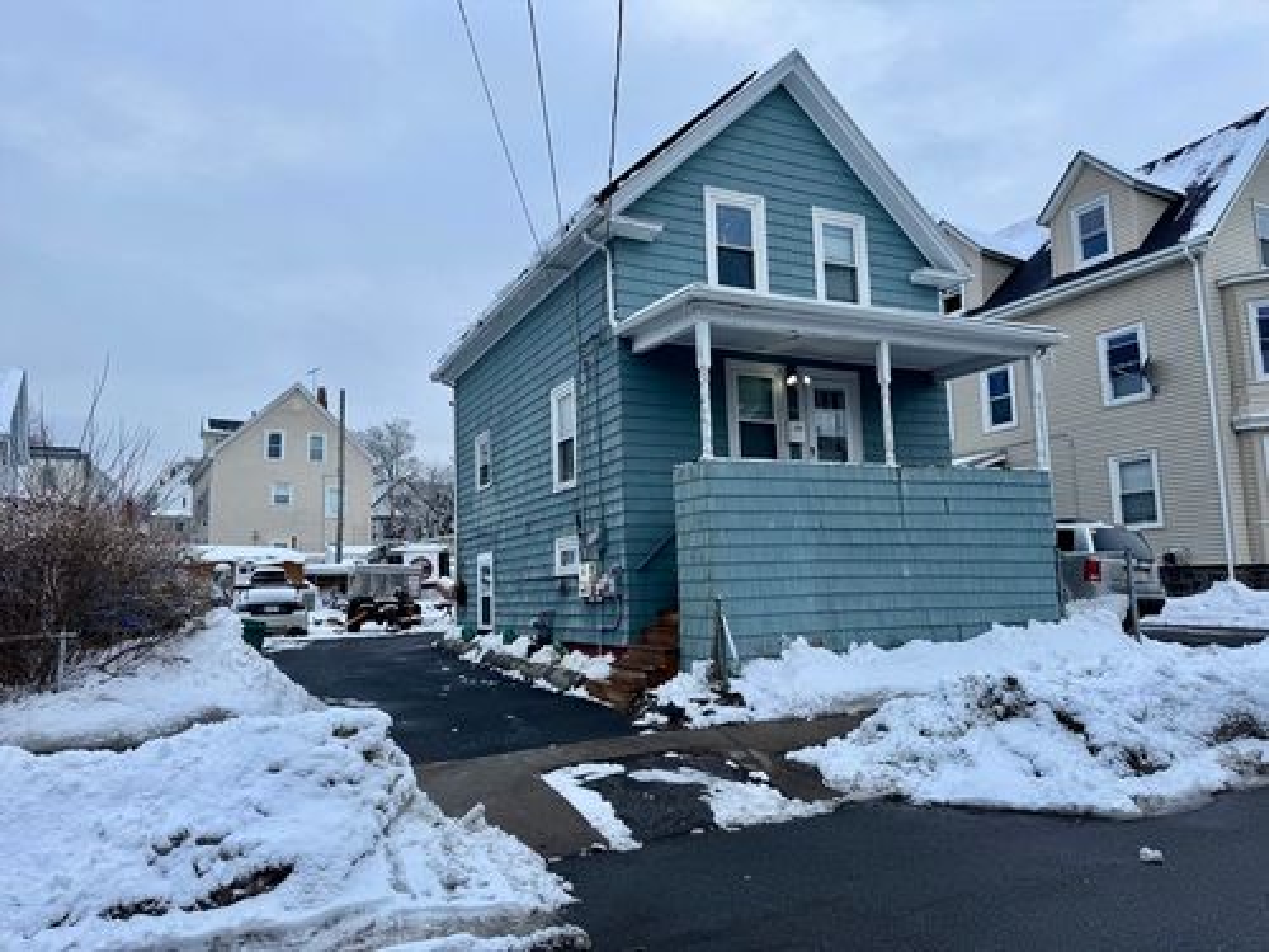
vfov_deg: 56.8
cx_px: 634
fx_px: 880
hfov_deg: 71.6
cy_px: 476
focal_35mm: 24
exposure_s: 1/995
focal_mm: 6.76
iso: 80
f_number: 1.78
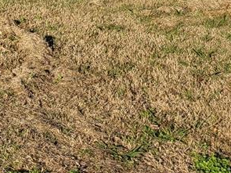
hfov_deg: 15.2
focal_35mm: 113
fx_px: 754
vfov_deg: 11.8
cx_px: -180
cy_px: -168
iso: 40
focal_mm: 5.4
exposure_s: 1/1849
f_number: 1.8
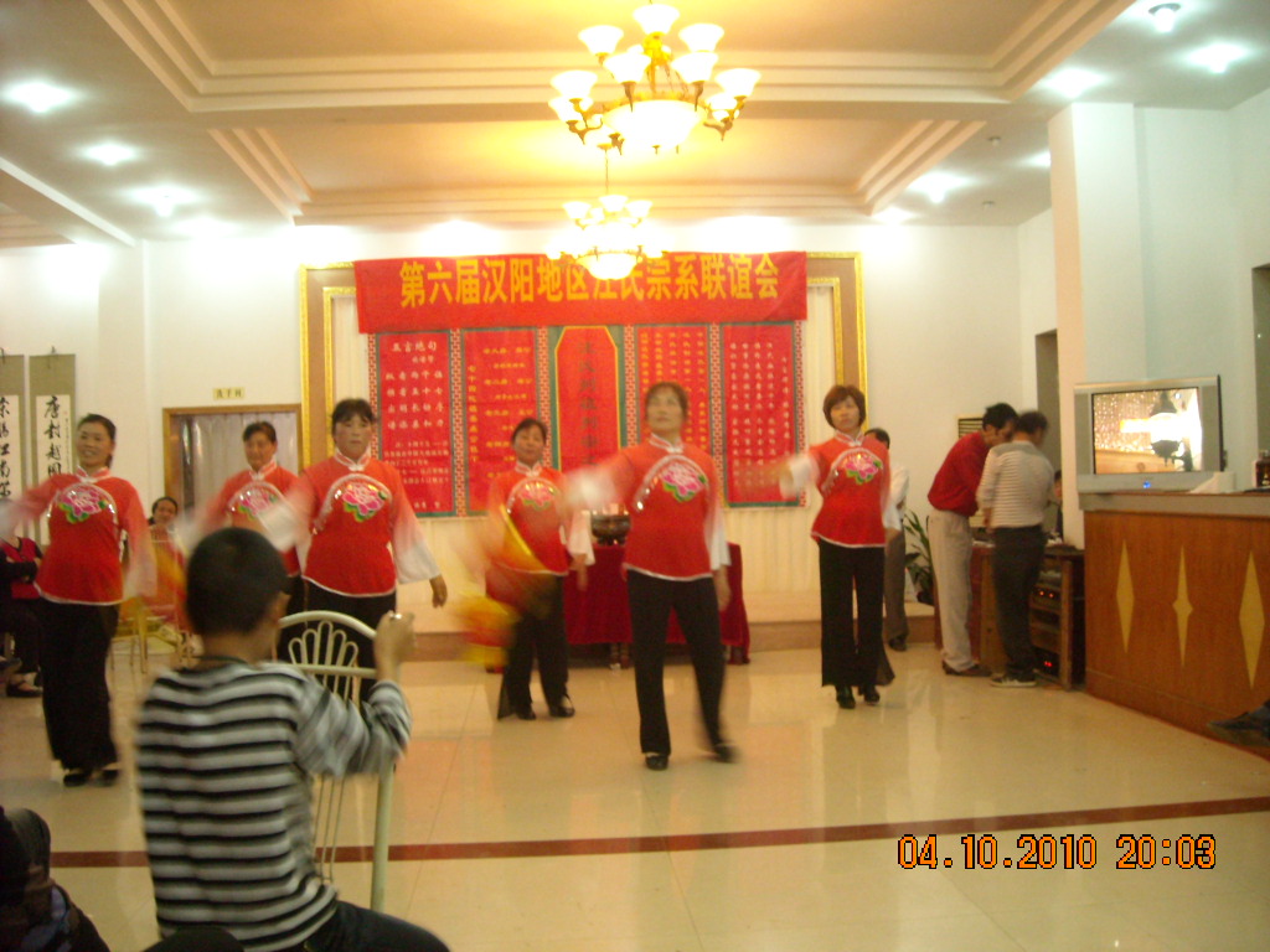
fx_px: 1284
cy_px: 476
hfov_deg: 52.6
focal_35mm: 35
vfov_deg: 40.7
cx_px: 635
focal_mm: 5.7
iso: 400
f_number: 2.8
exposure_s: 1/14
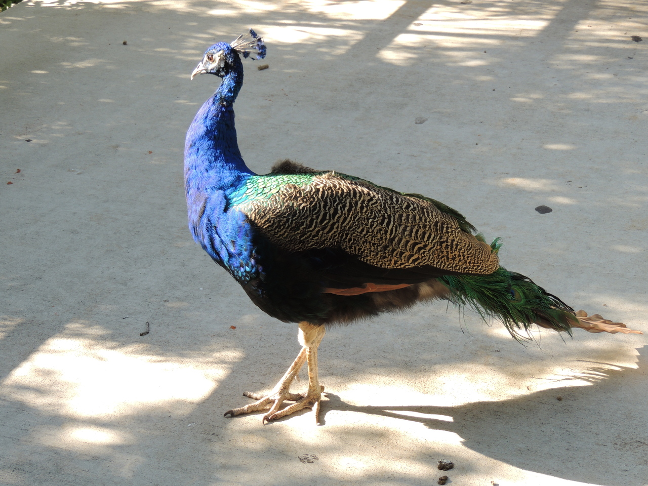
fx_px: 1685
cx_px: 324
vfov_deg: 16.4
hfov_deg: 21.8
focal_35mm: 90
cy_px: 243
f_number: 4.1
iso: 100
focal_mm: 16
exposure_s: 1/100
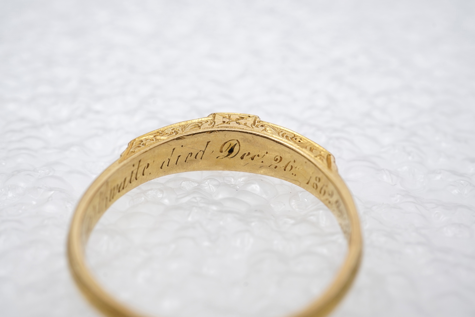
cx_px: 238
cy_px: 158
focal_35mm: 45
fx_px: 594
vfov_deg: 29.9
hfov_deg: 43.6
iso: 400
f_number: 20
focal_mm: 30
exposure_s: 1/125
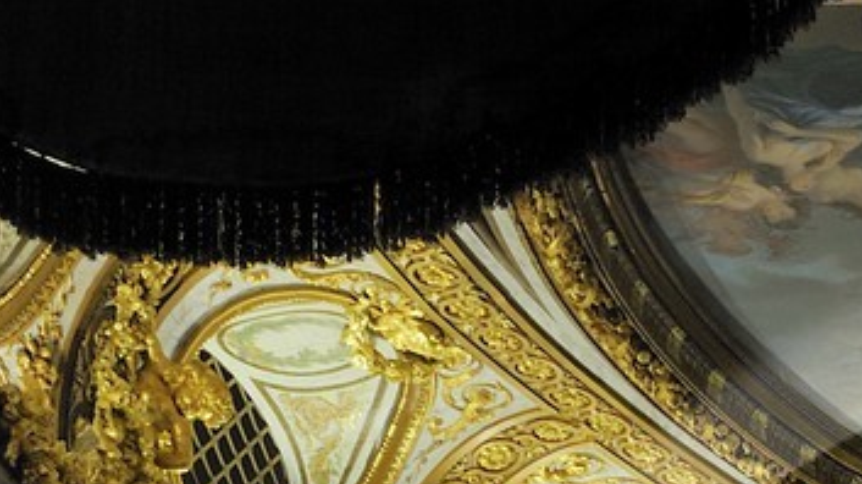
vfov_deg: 9.3
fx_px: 2604
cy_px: 1234
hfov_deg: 17.1
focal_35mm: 114
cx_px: 1277
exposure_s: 15
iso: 200
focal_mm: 24
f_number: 16
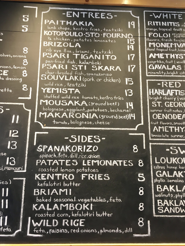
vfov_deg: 61.7
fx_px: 207
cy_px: 123
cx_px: 92
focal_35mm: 29
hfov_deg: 48.2
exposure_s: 1/30
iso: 64
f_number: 2.2
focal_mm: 4.15
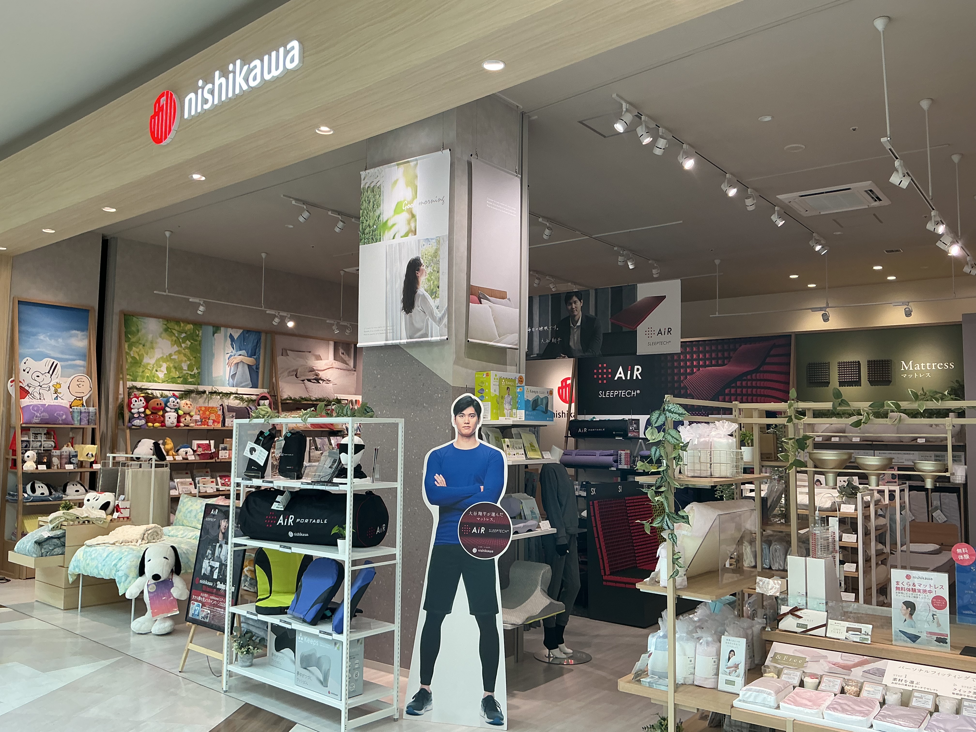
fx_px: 818
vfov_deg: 48.2
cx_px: 488
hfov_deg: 61.7
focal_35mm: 29
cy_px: 366
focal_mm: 3
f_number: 1.8
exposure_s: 1/120
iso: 25
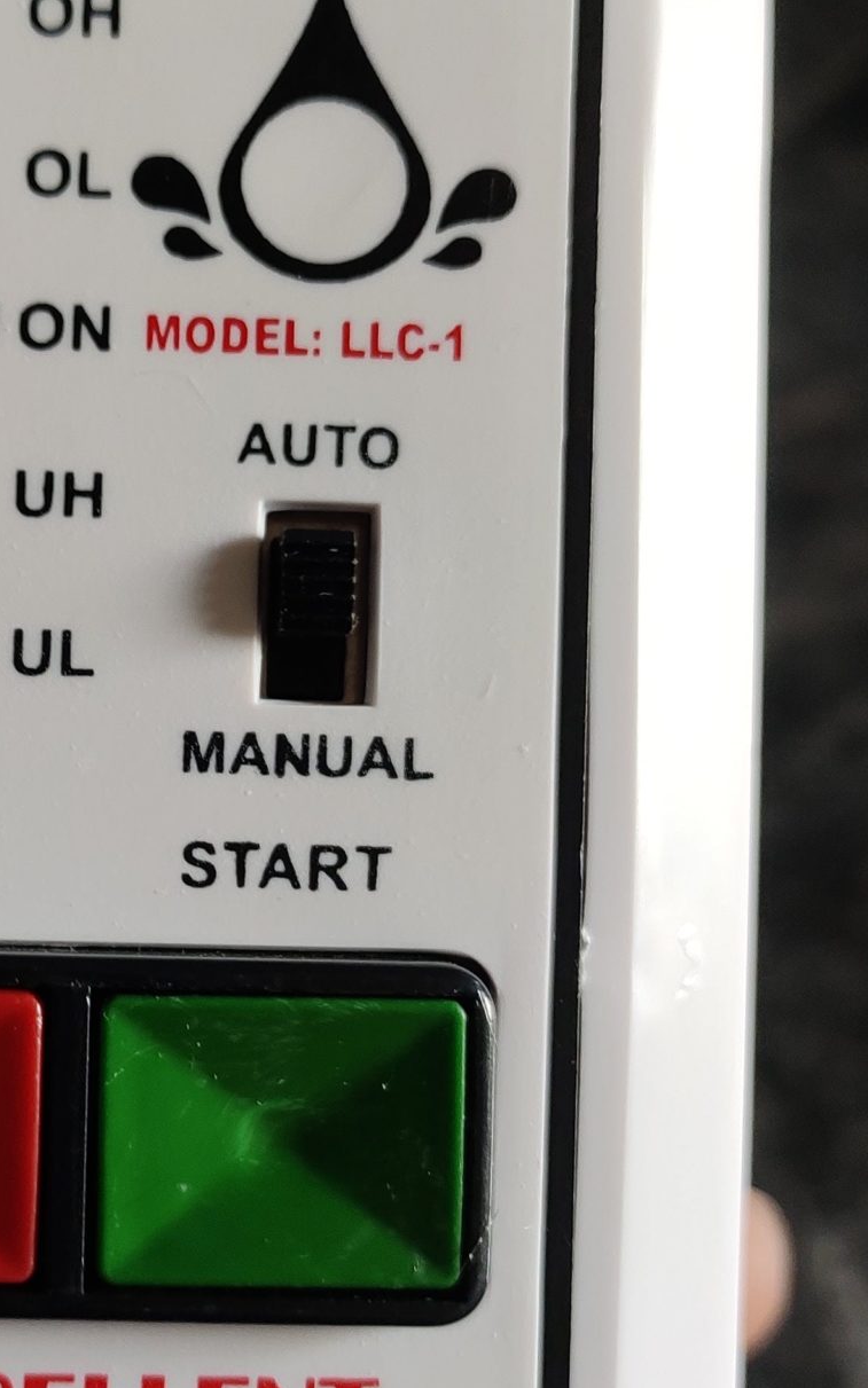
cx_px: 125
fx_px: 2119
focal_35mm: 56
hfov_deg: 22.7
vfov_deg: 36.2
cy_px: 769
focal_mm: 4.74
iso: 146
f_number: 1.79
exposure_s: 1/50
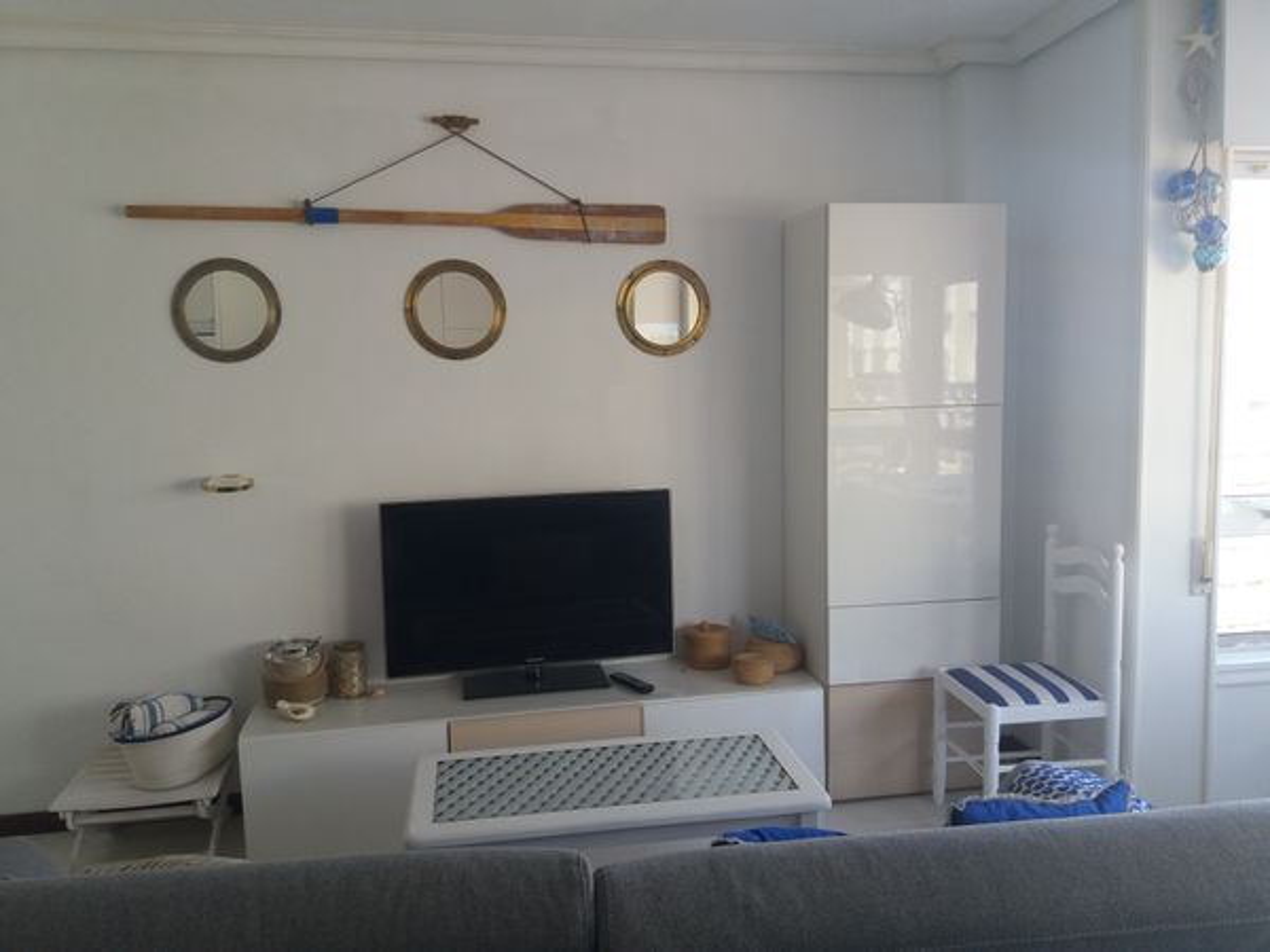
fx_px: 1027
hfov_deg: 63.4
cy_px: 476
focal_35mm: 28
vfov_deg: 49.7
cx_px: 635
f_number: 1.9
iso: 64
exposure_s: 1/100
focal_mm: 3.7
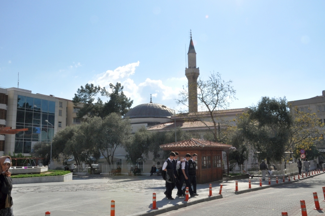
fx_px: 297
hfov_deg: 57.3
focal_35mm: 33
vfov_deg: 39.9
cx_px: 162
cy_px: 108
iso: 800
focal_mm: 22
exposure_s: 1/320
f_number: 22
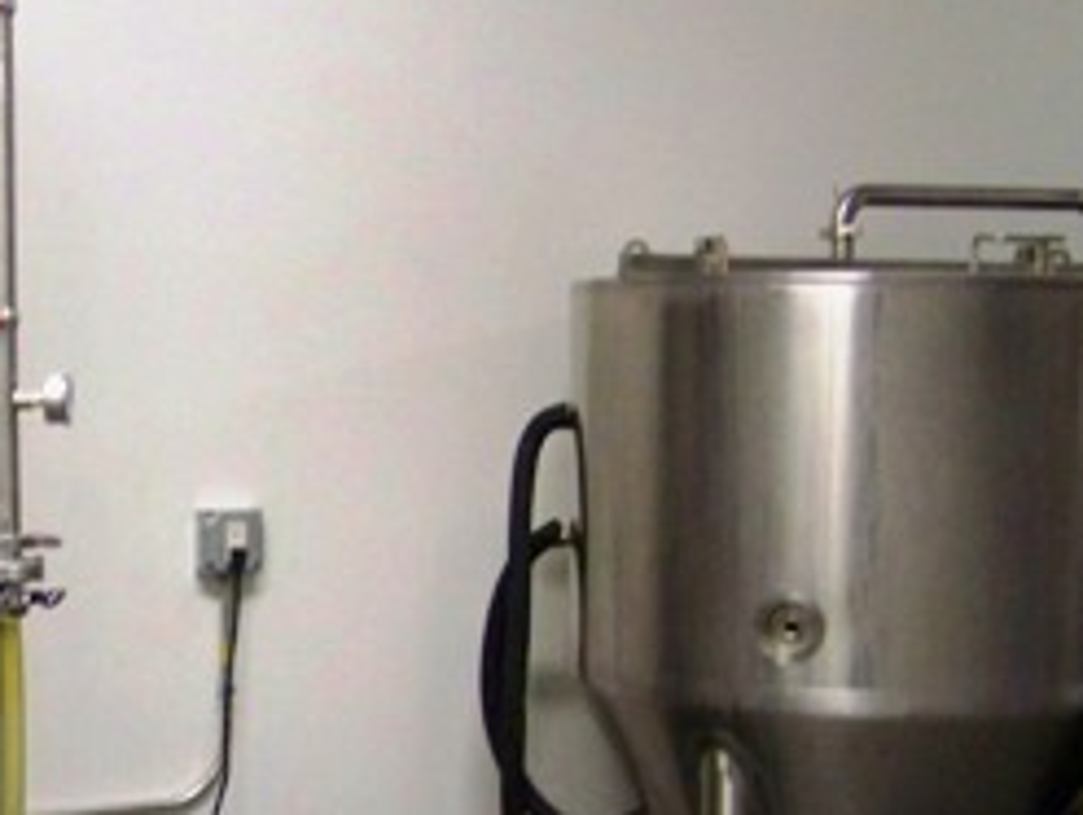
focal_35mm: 76
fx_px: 2381
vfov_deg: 19.4
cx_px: 83
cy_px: 521
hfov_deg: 24.8
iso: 400
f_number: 2.8
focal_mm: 5.85
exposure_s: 1/25
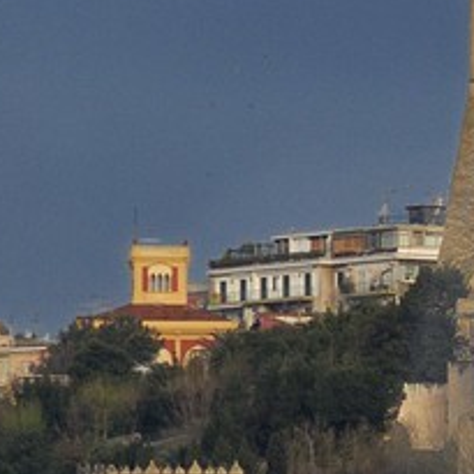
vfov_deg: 1.0
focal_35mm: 1789
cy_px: 562
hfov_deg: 1.0
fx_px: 27715
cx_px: 1334
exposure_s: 1/160
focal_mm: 180
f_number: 6
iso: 200
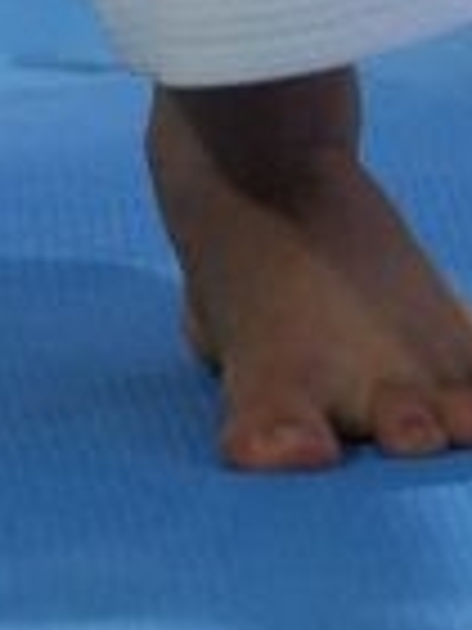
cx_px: -625
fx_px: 22198
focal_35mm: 1221
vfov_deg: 1.6
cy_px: -1782
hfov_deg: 1.2
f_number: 2.8
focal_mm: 148
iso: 6400
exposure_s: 1/500
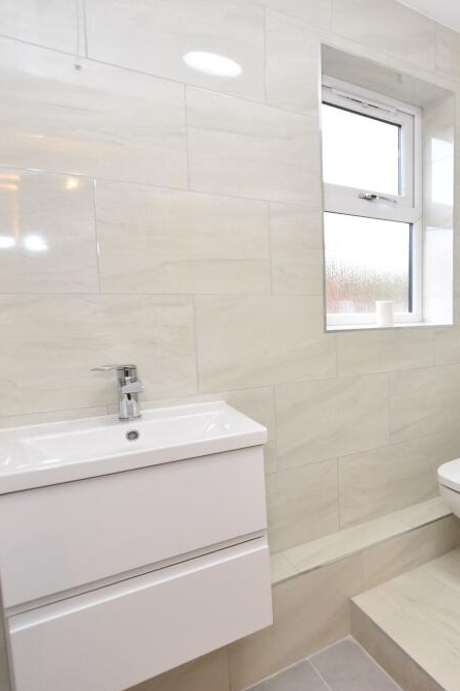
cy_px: 346
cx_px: 468
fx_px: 441
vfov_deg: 76.1
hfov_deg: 45.6
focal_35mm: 23
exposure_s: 1/160
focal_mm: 10
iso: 800
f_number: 4.5
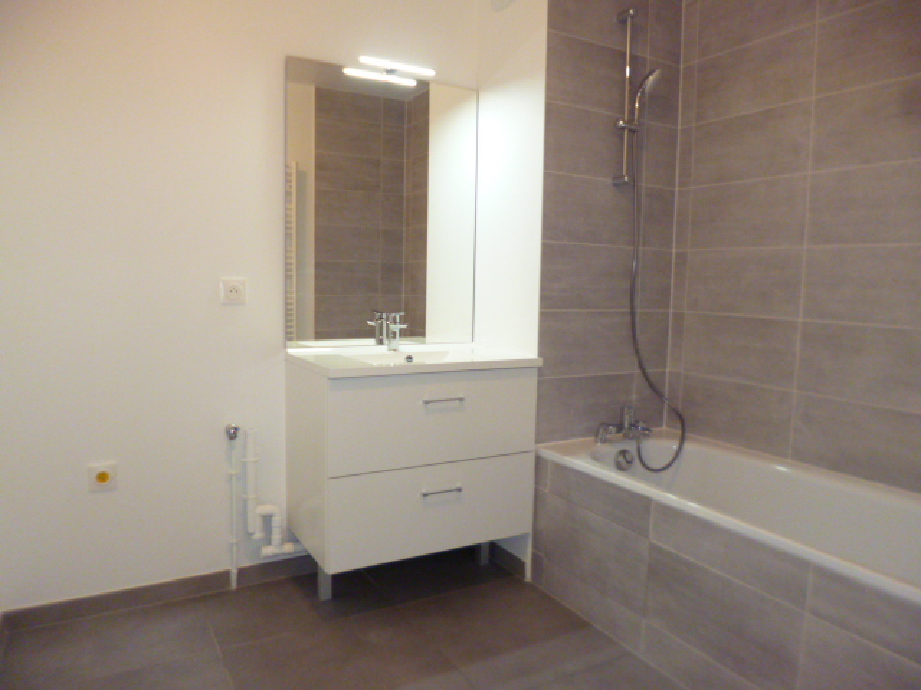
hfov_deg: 71.6
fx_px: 639
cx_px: 460
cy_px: 345
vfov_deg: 56.8
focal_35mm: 24
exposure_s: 1/60
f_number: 2.5
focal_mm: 4.3
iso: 320
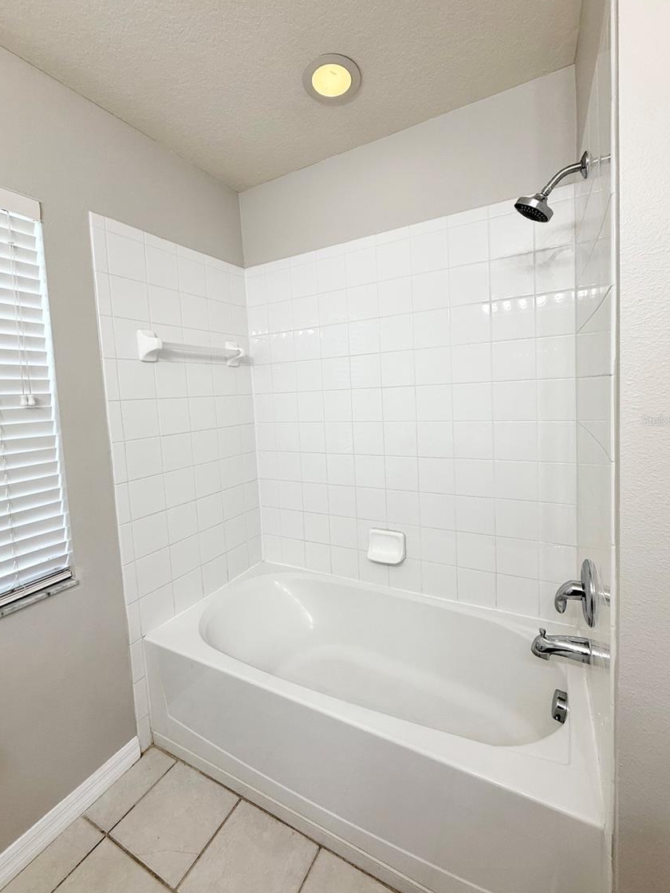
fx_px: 387
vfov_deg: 98.1
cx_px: 340
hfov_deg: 81.7
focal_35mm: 15
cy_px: 420
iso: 80
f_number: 2.2
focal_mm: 2.22
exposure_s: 1/120
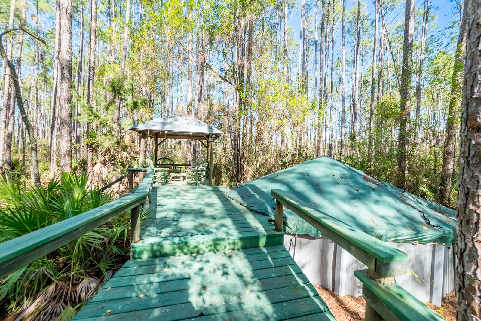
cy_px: 160
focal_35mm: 14
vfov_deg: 81.3
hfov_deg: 104.2
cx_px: 240
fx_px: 187
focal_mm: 14
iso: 500
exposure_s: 1/3200
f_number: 9
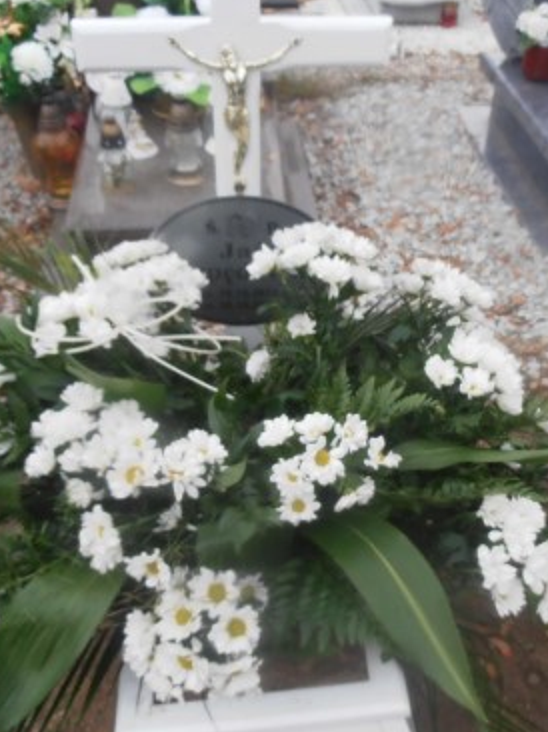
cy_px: 400
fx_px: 888
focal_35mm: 42
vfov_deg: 44.8
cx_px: 360
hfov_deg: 34.0
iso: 80
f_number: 3
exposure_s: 1/100
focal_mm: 4.2
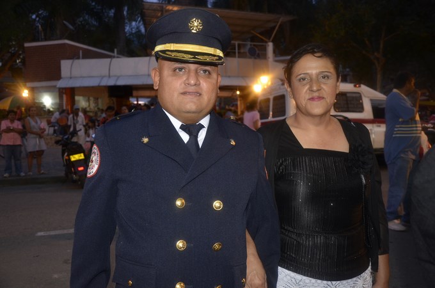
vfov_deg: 39.8
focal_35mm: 33
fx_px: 398
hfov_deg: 57.3
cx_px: 218
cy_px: 144
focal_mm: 22
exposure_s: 1/60
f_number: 3.8
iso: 800
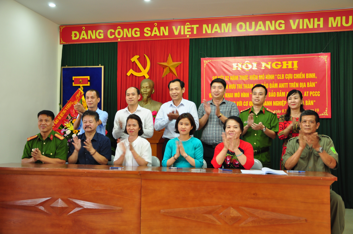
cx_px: 181
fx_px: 392
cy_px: 120
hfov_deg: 48.5
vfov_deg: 33.3
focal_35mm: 40
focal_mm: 26
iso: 320
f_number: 4
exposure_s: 1/15
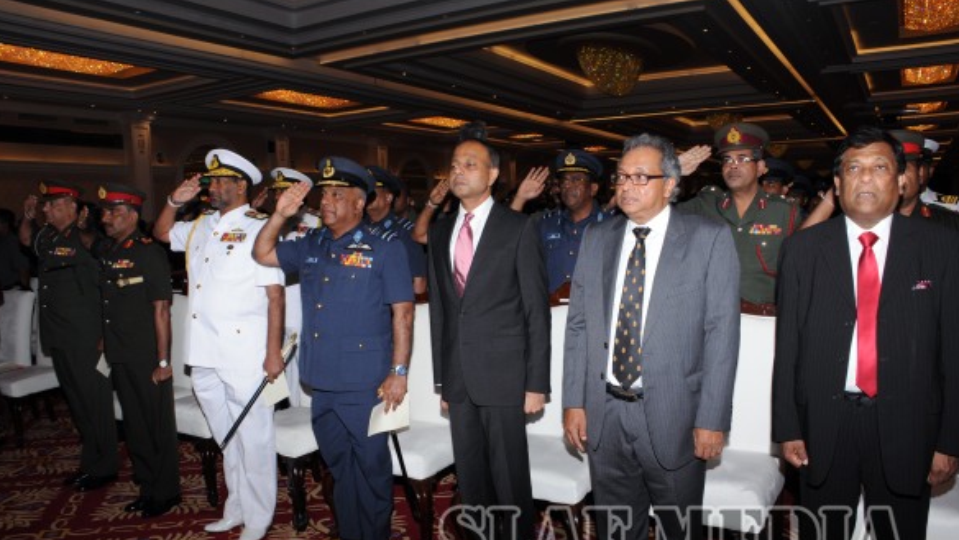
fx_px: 738
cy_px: 309
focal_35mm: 29
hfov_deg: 66.0
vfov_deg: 40.1
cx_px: 484
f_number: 8
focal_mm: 18
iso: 400
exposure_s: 1/160
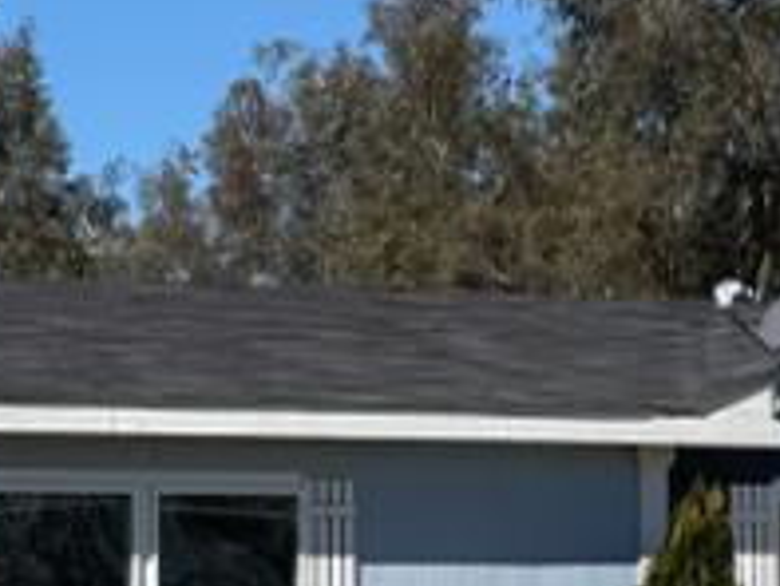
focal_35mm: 183
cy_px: 247
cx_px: 503
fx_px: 4126
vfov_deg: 8.1
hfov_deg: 10.8
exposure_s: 1/6711
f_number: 1.78
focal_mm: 6.76
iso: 80
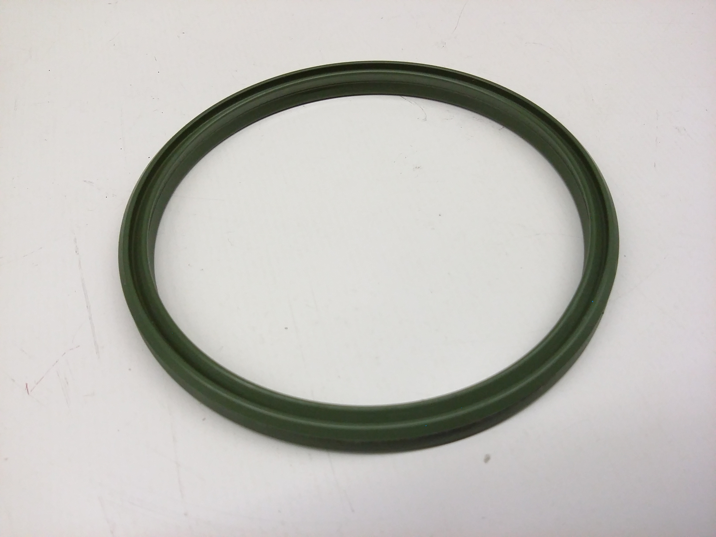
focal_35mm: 32
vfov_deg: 44.2
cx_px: 358
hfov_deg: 56.8
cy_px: 268
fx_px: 662
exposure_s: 1/24
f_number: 2.4
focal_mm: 3.4
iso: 200
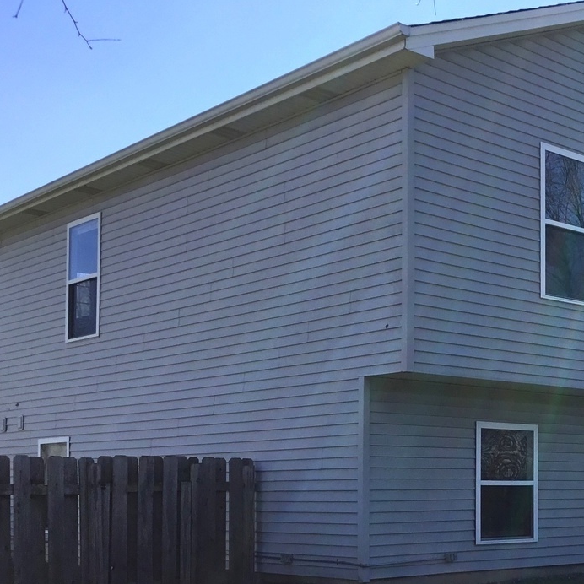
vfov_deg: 29.5
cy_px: 447
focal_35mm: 57
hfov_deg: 29.1
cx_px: 498
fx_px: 1088
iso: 25
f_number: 2.4
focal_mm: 3.3
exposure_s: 1/1217
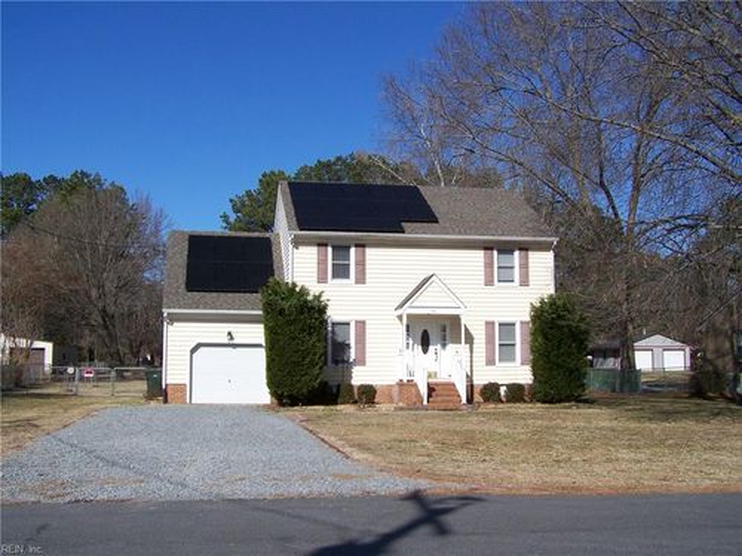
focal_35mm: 38
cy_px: 278
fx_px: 815
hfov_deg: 49.0
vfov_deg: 37.7
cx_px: 371
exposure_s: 1/640
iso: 64
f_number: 4
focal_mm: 6.3
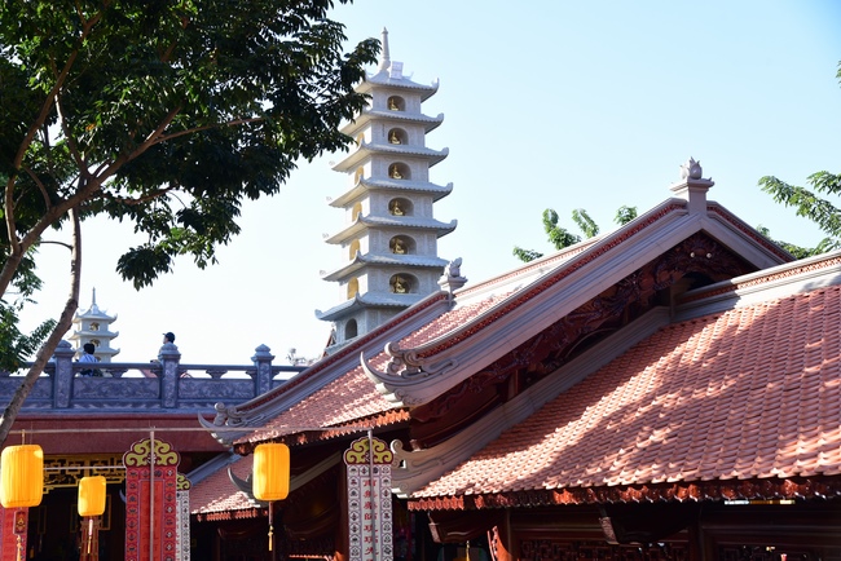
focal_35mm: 58
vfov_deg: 23.4
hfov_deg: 34.5
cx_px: 420
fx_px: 1355
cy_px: 280
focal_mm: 58
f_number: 7.1
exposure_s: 1/200
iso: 250
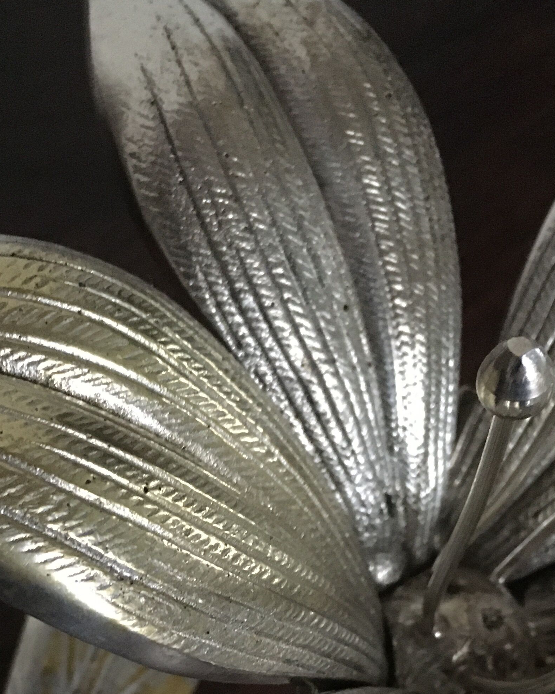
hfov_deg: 26.1
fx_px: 1191
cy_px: 628
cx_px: 205
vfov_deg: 31.0
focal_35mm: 58
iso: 320
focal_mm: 4.15
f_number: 2.2
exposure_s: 1/17
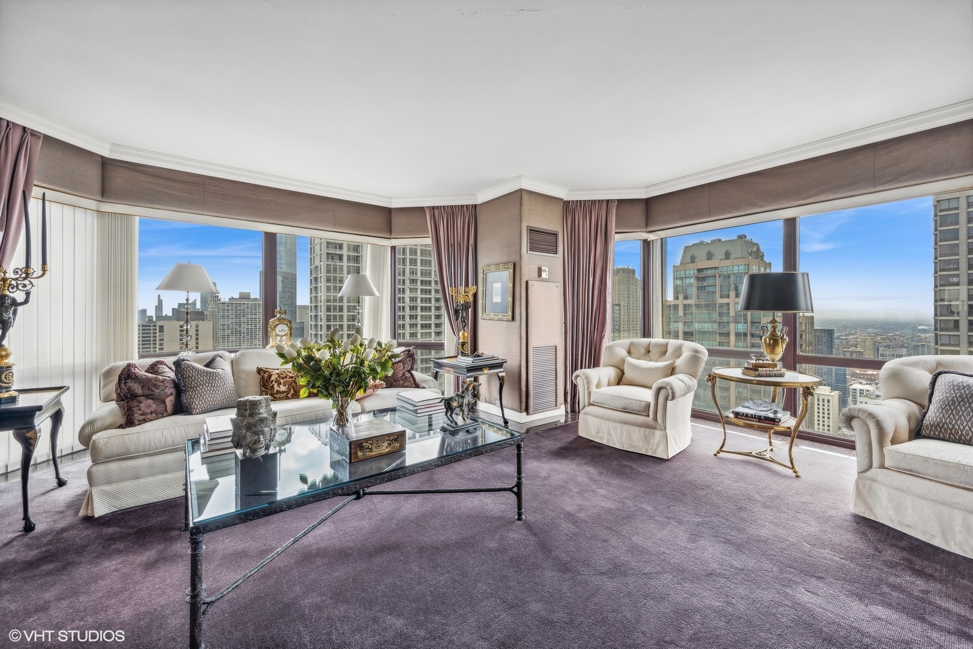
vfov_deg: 81.2
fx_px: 378
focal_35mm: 14
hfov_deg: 104.3
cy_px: 324
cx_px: 486
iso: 400
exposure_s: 1/15
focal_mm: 14
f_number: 9.5
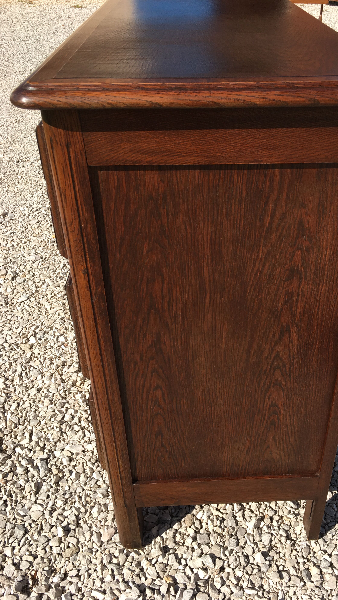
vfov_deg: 61.0
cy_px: 297
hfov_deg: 36.4
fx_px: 510
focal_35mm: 32
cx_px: 219
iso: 25
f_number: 2.2
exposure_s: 1/1202
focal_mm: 4.15
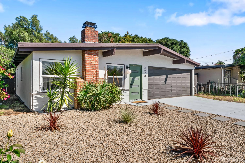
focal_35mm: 23
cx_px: 122
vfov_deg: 55.1
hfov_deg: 76.1
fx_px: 157
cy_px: 82
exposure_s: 1/200
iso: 320
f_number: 16
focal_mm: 23
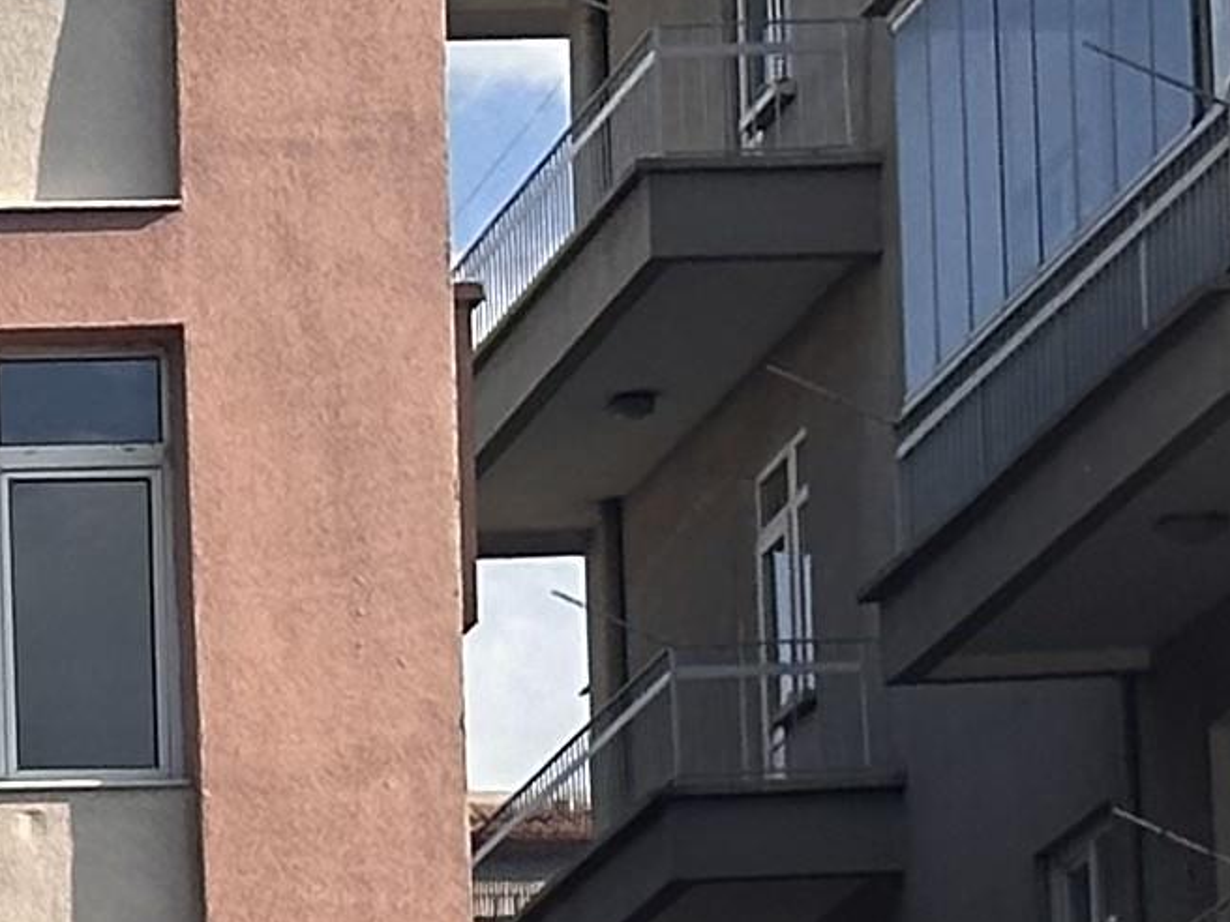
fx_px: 10482
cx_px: -1933
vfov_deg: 5.0
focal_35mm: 295
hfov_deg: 6.3
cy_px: 1709
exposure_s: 1/3257
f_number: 1.78
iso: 64
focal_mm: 6.86
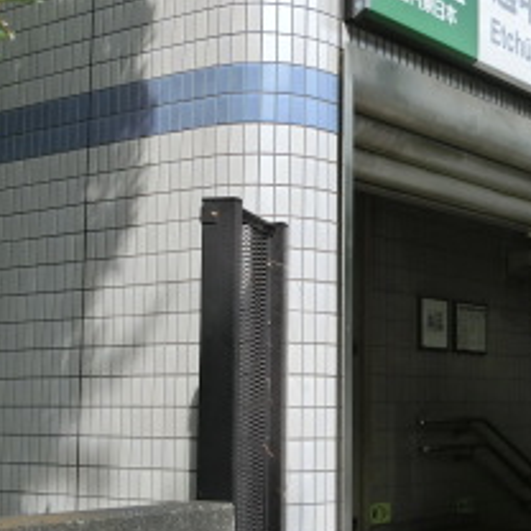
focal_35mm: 68
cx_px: 385
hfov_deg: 25.1
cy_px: 237
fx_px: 1180
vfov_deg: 25.3
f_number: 3.5
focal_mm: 4.5
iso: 80
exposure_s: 1/500
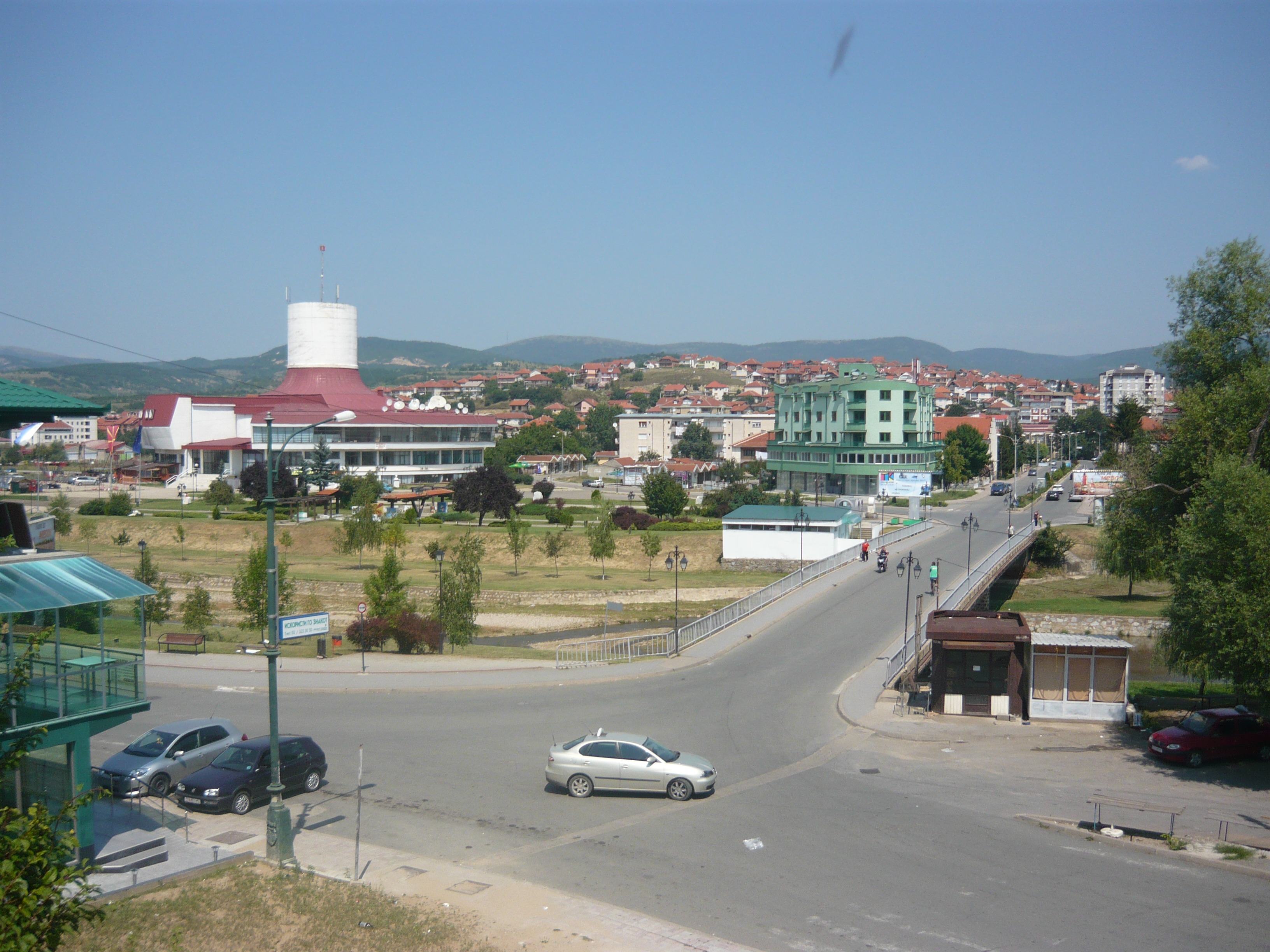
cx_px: 635
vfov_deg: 42.9
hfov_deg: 55.4
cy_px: 476
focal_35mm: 33
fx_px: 1211
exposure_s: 1/320
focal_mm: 5.5
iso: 100
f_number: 8
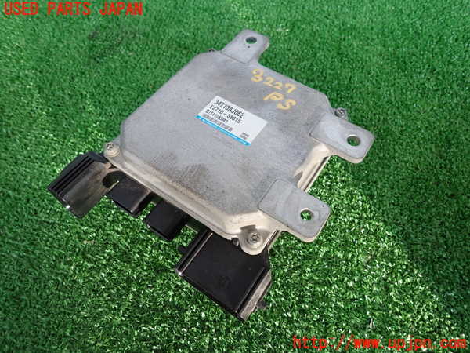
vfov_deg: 54.9
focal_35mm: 25
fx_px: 339
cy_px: 176
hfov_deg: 69.4
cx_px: 235
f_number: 2
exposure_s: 1/80
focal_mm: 4.5
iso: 100
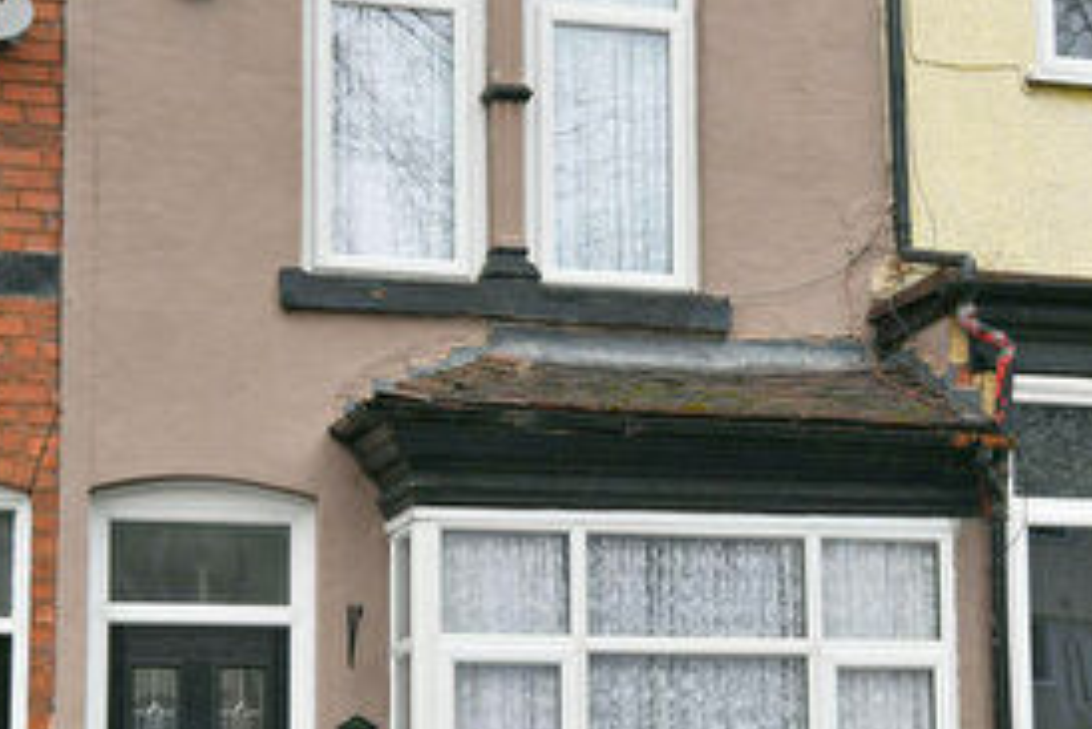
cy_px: 576
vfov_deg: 19.6
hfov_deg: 29.2
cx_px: 538
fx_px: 2094
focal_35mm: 69
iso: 100
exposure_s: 1/160
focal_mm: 18
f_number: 7.1
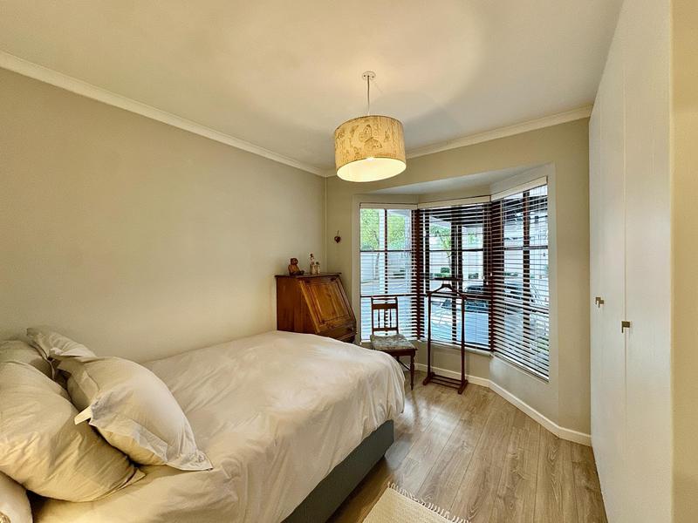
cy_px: 262
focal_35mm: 14
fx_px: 282
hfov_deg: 102.1
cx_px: 349
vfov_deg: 85.7
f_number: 2.2
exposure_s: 1/100
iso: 250
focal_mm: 2.22
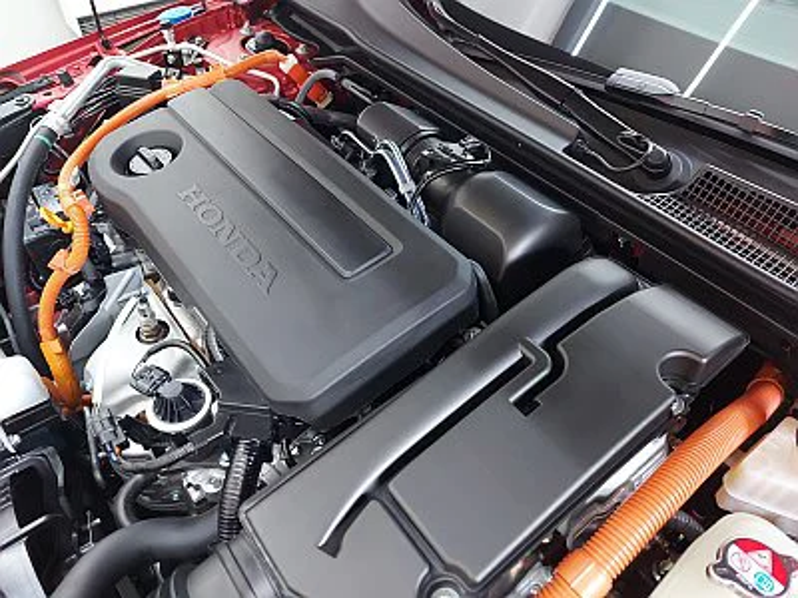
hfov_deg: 71.6
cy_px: 299
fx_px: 553
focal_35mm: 24
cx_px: 399
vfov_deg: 56.8
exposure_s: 1/25
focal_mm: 5.23
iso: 320
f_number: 1.8
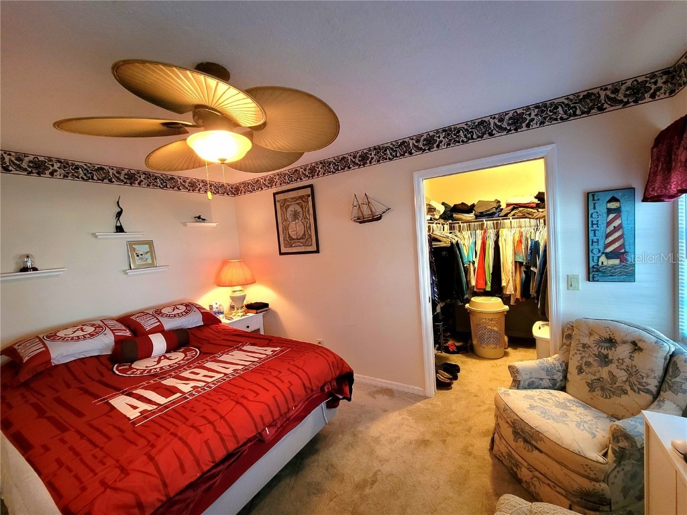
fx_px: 258
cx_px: 344
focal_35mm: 13
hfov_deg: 106.2
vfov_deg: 89.9
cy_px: 258
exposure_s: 1/30
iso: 400
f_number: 2.2
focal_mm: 2.2
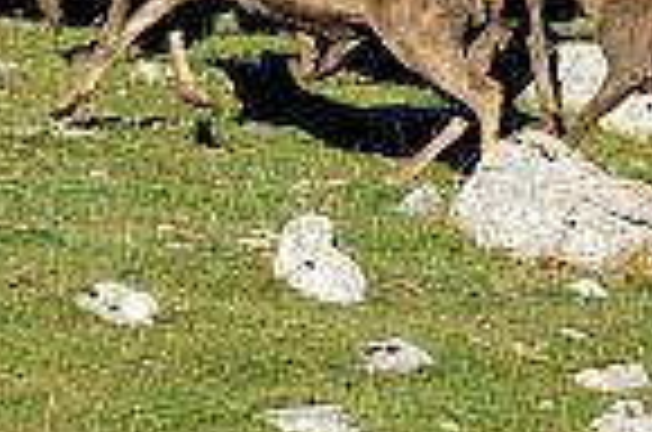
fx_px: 37372
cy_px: 11
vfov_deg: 0.7
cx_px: 346
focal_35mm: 2068
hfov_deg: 1.0
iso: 200
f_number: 9
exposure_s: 1/320
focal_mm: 300
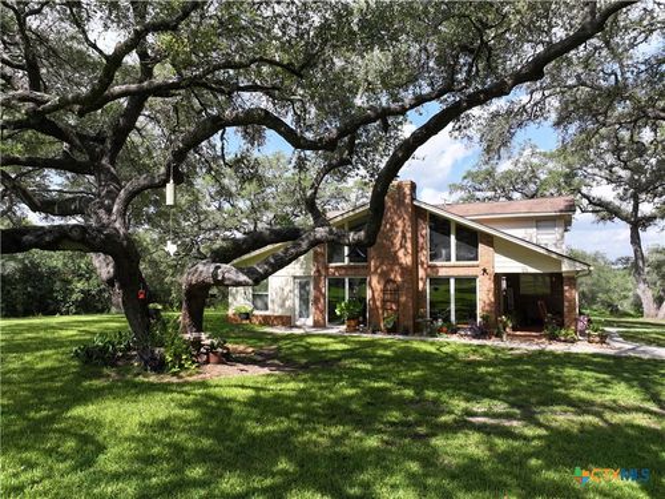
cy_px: 250
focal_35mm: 24
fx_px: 461
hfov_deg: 71.6
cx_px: 332
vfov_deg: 56.8
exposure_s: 1/100
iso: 190
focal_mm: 12.29
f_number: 2.8
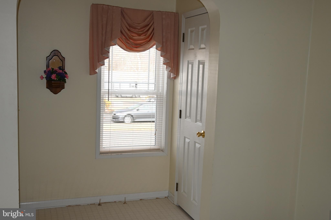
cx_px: 166
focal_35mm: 39
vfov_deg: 34.2
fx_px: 359
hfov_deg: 49.6
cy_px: 110
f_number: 4.5
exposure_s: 1/100
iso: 400
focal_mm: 26
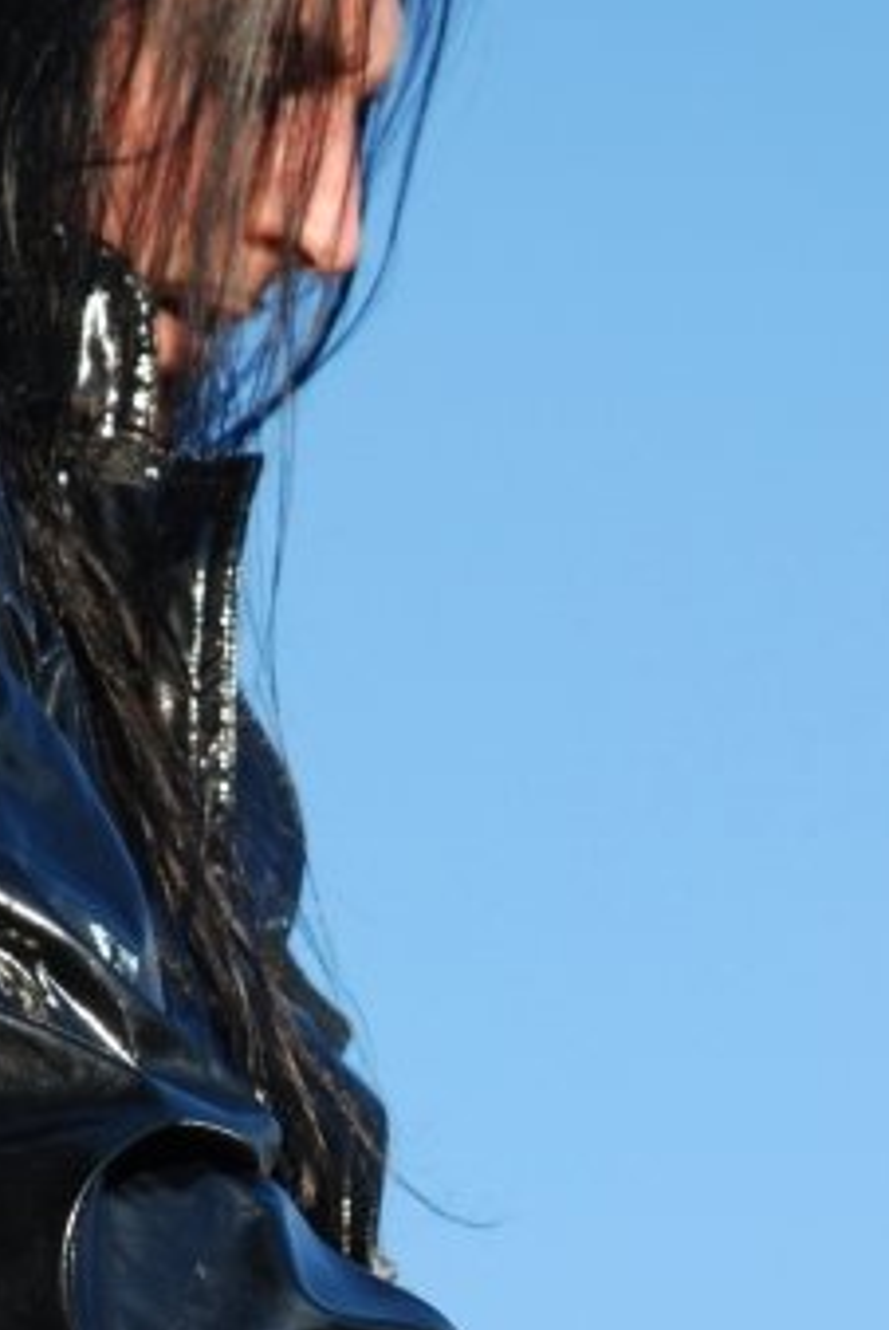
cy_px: 1039
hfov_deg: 3.0
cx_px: 452
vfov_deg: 4.4
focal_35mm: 463
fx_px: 17119
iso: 200
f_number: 5.6
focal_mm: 135
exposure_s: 1/320
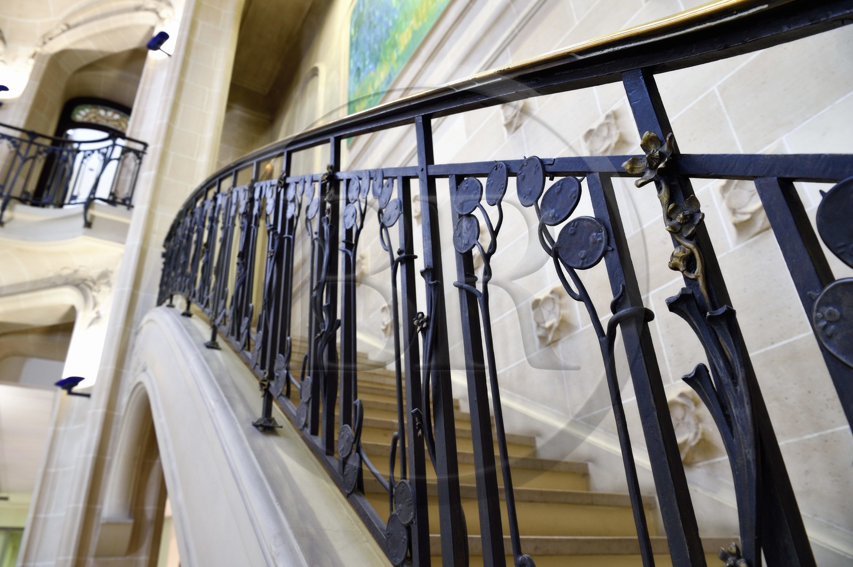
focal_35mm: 26
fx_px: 616
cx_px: 426
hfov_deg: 69.4
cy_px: 284
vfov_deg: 49.5
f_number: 8
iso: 800
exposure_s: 1/6
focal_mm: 26
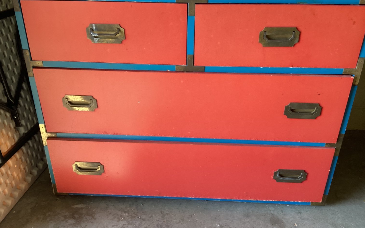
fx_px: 328
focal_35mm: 33
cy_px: 108
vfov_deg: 38.3
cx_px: 182
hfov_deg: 58.1
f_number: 2.4
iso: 50
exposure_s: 1/60
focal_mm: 3.3
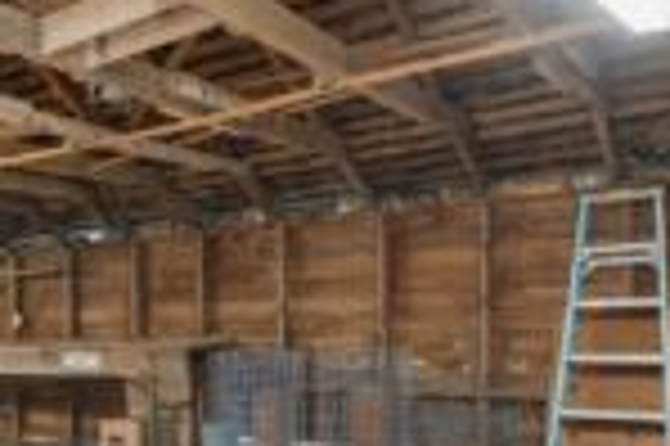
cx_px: -121
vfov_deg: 30.4
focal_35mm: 43
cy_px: 354
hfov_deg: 36.1
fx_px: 799
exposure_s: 6
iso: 160
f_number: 10
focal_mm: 16
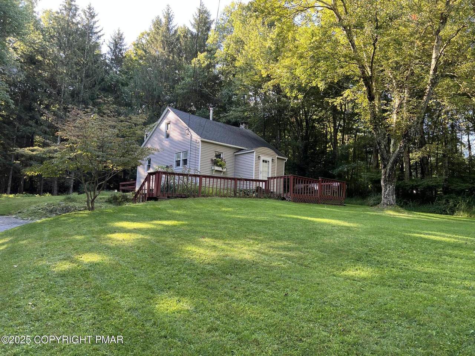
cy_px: 178
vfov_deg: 53.1
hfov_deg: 67.3
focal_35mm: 26
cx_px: 238
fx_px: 357
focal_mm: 5.7
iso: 64
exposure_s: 1/165
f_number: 1.5
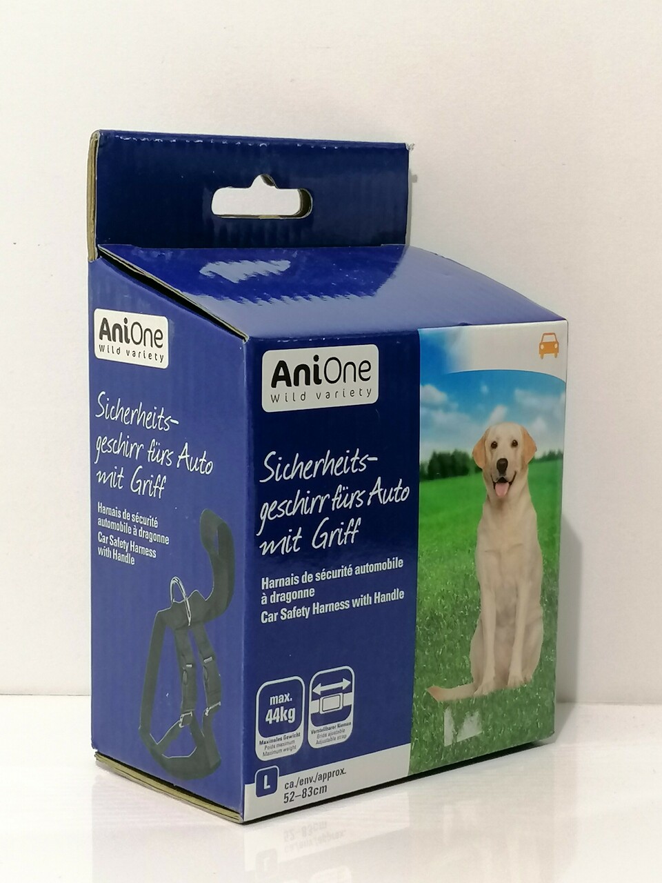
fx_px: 1785
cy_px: 442
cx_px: 331
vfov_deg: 27.8
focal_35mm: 70
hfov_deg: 21.0
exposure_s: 1/40
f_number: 1.8
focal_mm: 4.75
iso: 160
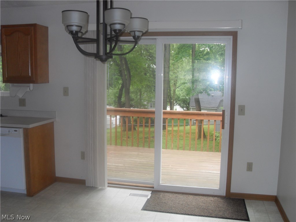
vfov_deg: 41.8
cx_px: 148
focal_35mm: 34
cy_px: 111
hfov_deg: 54.0
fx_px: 291
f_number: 2.8
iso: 100
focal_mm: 6.3
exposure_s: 1/45
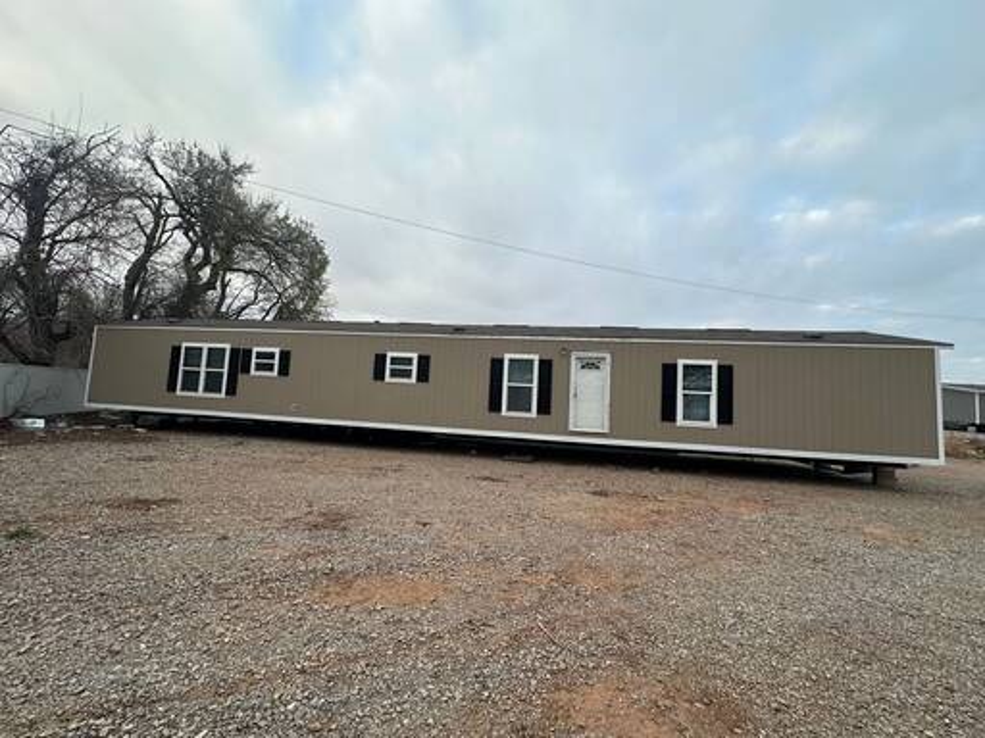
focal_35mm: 14
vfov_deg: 85.7
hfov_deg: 102.1
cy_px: 369
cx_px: 492
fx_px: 398
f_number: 2.2
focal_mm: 2.22
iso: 40
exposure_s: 1/241
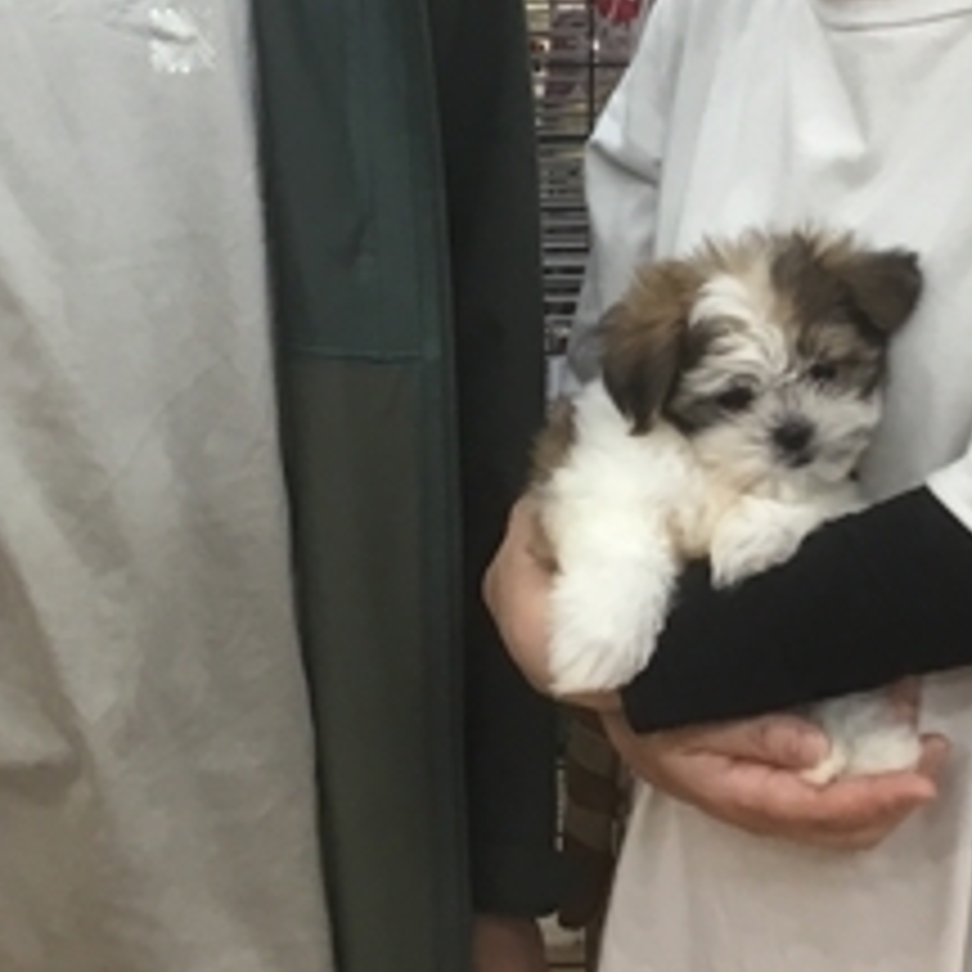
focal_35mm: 76
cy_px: -9
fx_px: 2414
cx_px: 459
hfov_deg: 22.8
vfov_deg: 21.9
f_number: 2.4
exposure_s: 1/33
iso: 64
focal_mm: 3.3
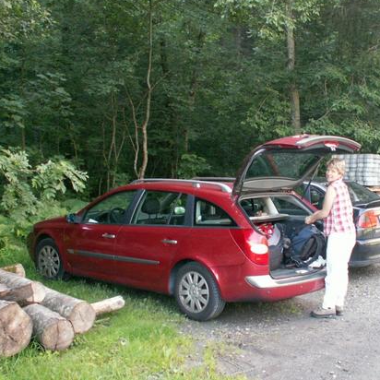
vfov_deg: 35.4
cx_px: 251
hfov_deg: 35.0
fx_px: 596
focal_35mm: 48
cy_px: 195
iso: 125
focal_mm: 5.86
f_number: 2.8
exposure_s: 1/40
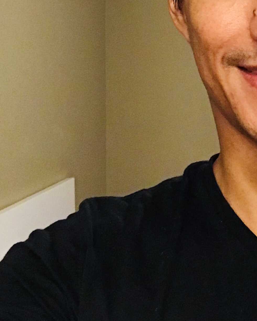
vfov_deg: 23.0
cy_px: -16
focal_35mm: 79
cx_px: 250
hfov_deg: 18.9
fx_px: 751
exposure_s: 1/15
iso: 250
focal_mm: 2.87
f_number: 2.2
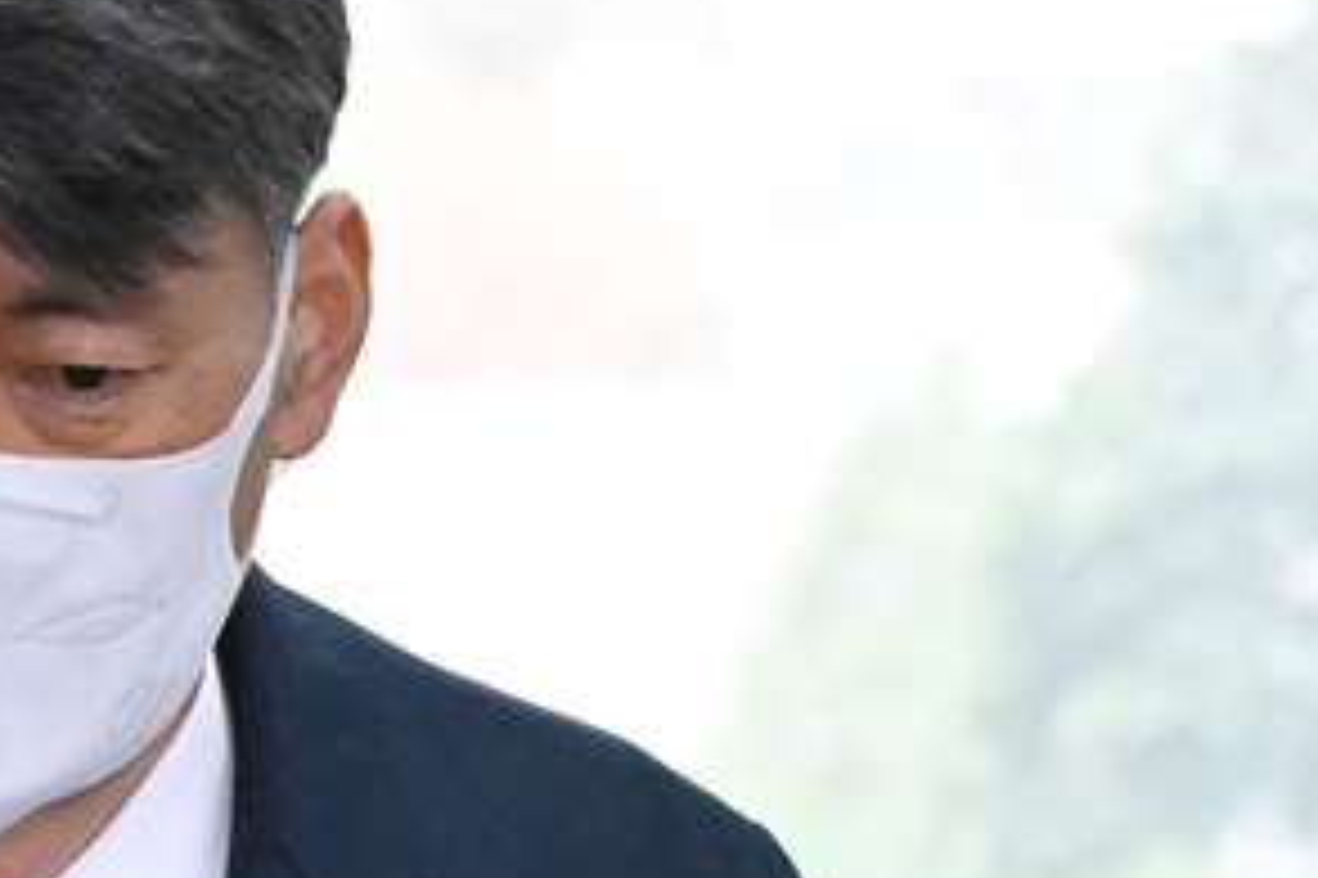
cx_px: 49
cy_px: 772
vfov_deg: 7.2
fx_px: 6989
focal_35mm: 191
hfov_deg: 10.7
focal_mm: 70
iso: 3600
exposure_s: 1/400
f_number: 4.5
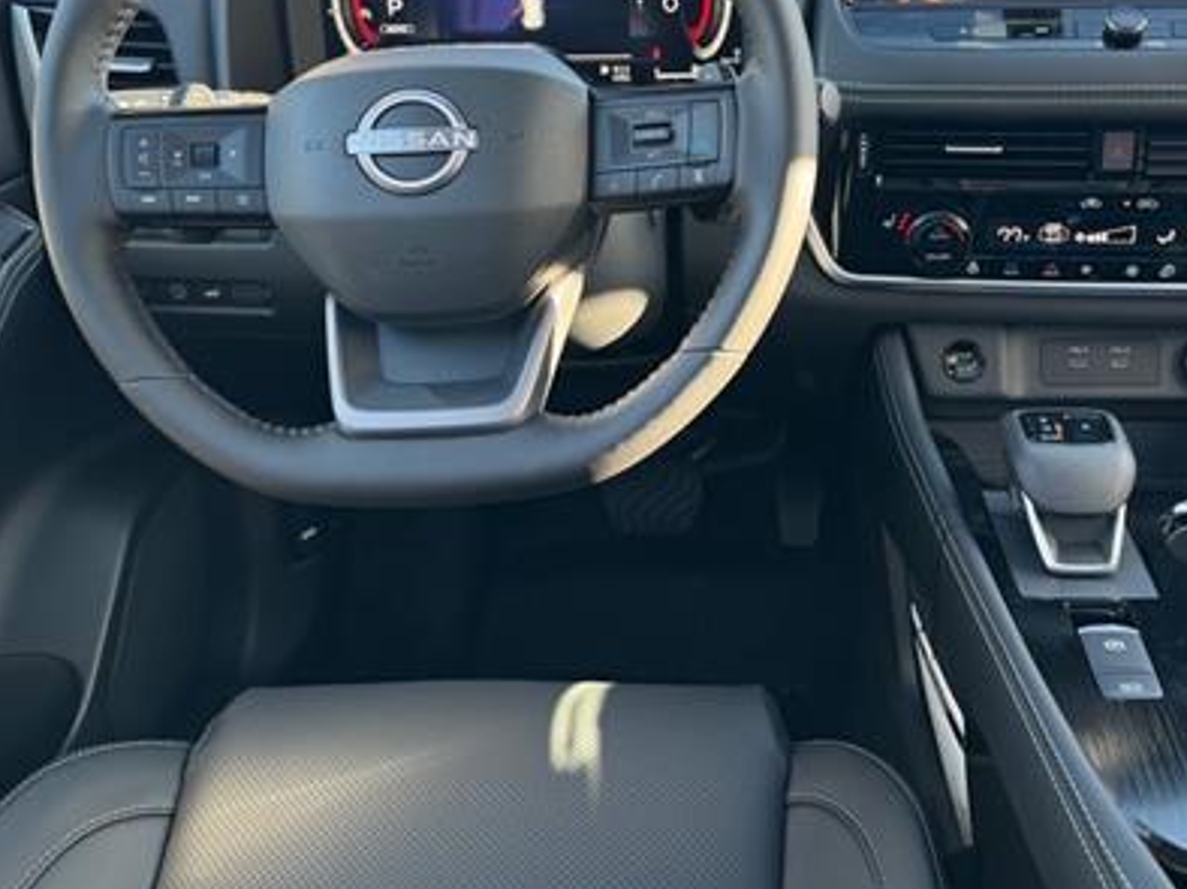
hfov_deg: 47.6
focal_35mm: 39
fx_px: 1337
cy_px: 250
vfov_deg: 36.1
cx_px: 717
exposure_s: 1/121
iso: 160
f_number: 1.78
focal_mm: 6.76
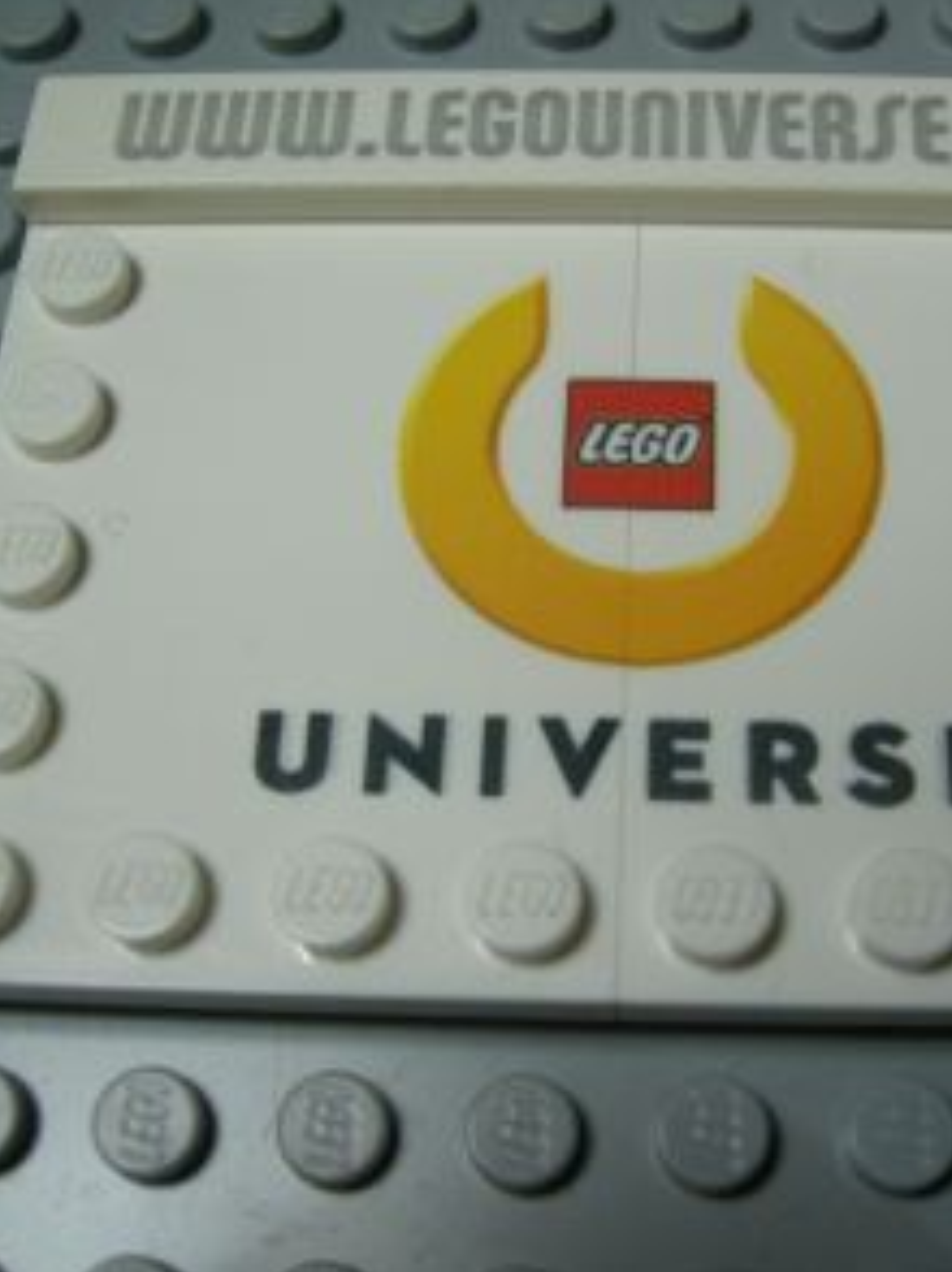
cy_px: 632
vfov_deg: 38.9
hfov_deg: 29.4
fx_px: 1799
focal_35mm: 49
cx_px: 649
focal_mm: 7.5
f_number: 2.7
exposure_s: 1/60
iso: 167
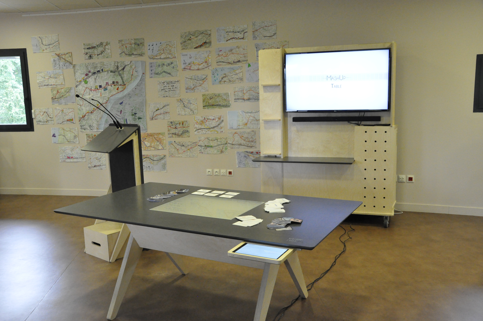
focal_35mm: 33
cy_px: 160
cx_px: 242
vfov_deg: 39.9
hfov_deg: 57.3
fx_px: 442
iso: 3200
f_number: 8
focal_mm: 22
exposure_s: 1/60
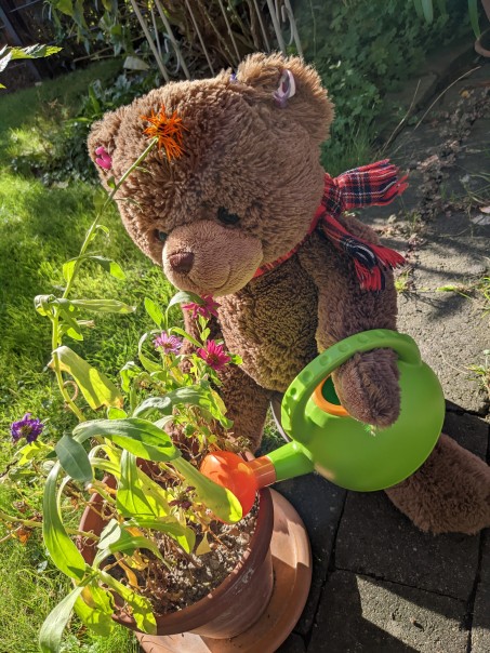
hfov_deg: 51.4
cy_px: 326
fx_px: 510
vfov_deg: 65.3
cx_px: 245
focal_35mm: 27
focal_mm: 4.38
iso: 49
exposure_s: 1/1675
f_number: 1.73
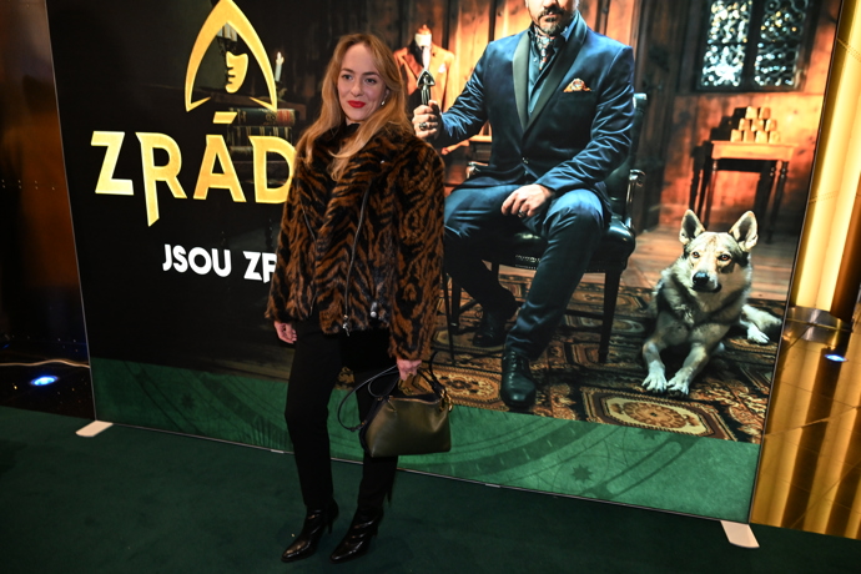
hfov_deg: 73.7
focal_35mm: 24
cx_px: 430
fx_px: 574
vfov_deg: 53.1
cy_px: 287
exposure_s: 1/100
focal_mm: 24
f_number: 5
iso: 2500
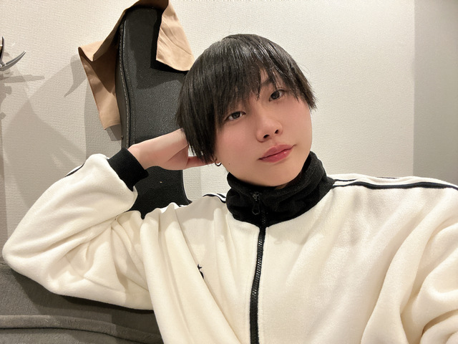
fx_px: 304
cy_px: 172
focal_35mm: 23
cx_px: 229
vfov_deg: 58.9
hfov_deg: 73.9
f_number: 1.9
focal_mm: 2.69
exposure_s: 1/33
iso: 250
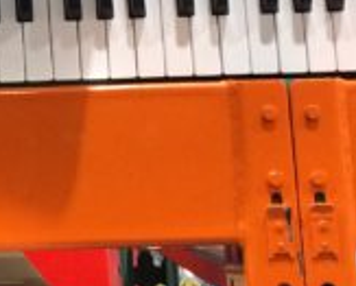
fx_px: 1404
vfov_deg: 11.3
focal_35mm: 133
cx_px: -186
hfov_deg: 13.6
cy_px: -107
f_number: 2.2
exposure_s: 1/33
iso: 160
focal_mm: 4.15
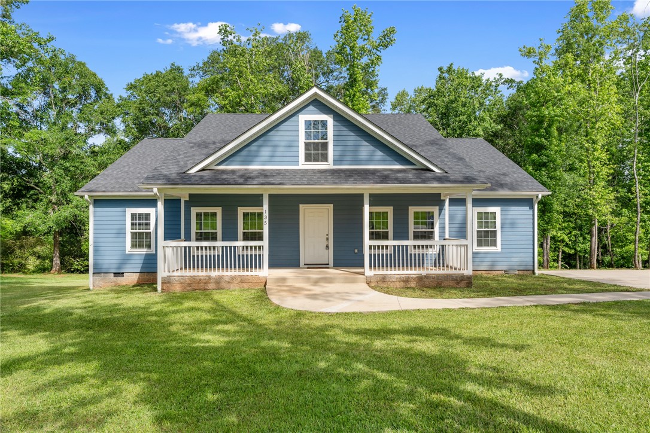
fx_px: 433
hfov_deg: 73.7
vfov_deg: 53.1
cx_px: 325
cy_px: 216
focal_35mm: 24
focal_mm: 24
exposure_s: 1/250
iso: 100
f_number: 6.3
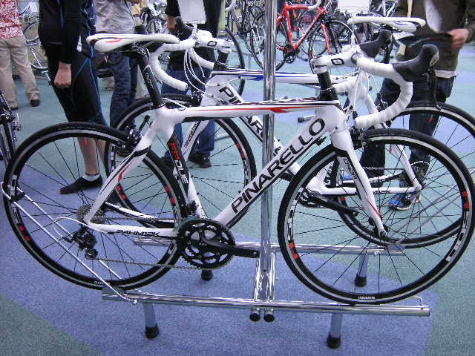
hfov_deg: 58.4
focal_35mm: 31
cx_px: 238
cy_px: 178
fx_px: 425
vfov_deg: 45.4
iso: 400
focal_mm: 5.3
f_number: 2.9
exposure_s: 1/35.8
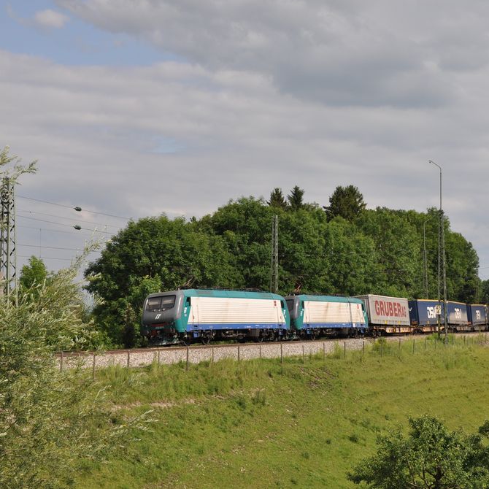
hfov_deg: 23.3
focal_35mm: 74
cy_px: 242
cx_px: 327
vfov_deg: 23.4
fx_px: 1183
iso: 250
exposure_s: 1/800
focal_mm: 38
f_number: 8
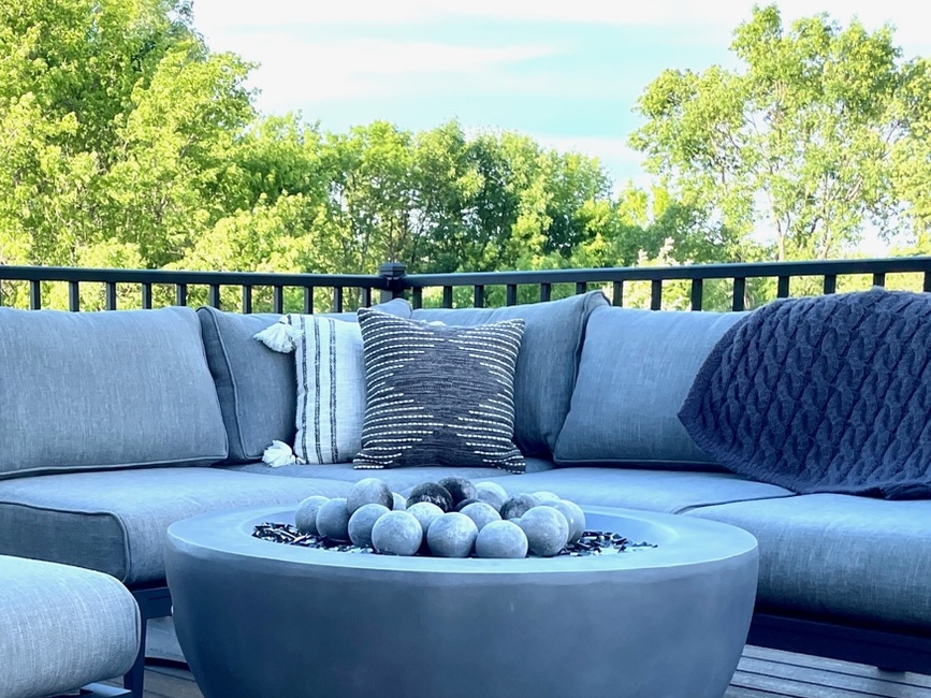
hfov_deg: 31.4
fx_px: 1613
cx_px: 193
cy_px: 616
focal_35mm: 60
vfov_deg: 23.8
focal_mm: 4.2
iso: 32
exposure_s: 1/561
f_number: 1.6
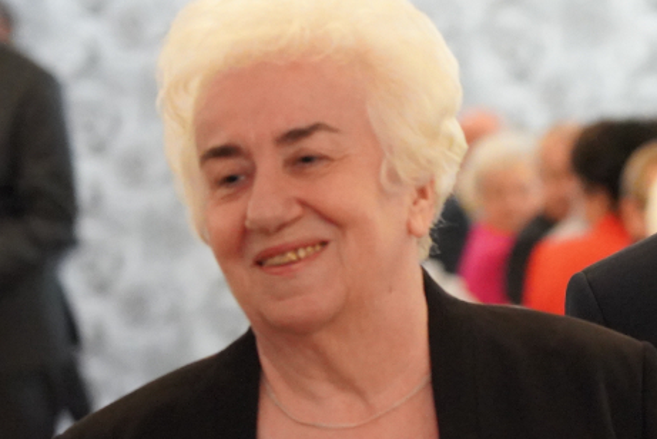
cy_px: 467
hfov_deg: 6.9
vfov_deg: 4.6
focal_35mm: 296
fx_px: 5405
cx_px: 613
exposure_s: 1/160
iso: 10000
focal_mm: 105
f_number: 4
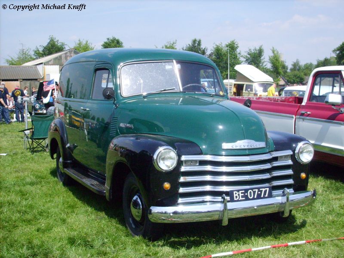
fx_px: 517
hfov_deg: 36.8
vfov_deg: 28.0
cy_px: 129
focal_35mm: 52
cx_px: 172
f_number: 8.4
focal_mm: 8.7
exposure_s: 1/500
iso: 200
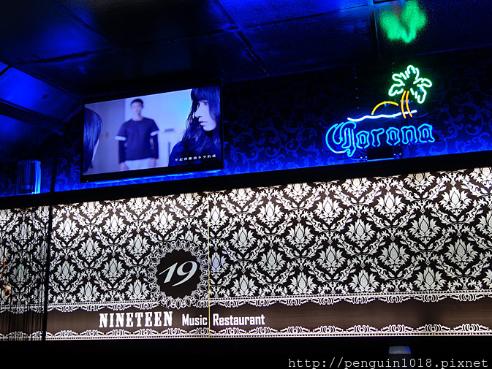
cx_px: 286
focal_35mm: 32
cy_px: 179
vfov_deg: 44.2
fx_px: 455
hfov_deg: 56.5
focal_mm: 10.4
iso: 125
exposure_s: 1/60
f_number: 1.8
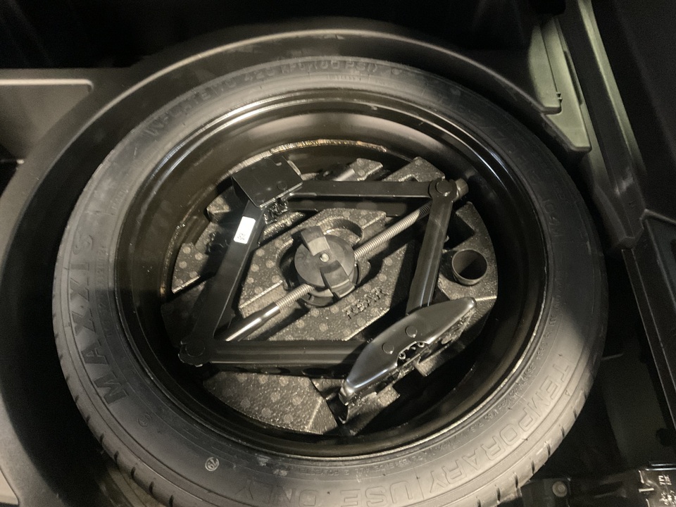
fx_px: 566
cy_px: 254
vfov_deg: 48.2
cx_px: 338
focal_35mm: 29
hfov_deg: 61.7
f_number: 1.8
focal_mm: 3
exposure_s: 1/20
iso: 500
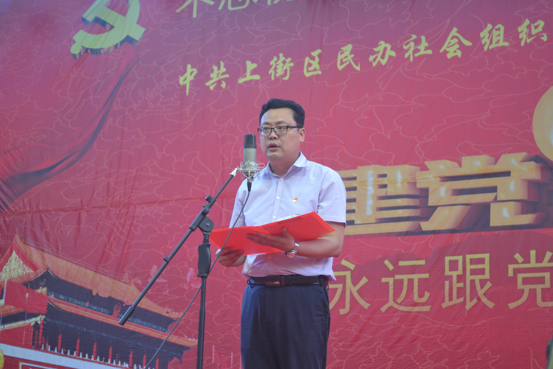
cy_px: 184
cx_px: 276
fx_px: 1267
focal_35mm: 82
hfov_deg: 24.6
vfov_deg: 16.6
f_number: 5.6
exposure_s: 1/60
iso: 400
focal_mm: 55
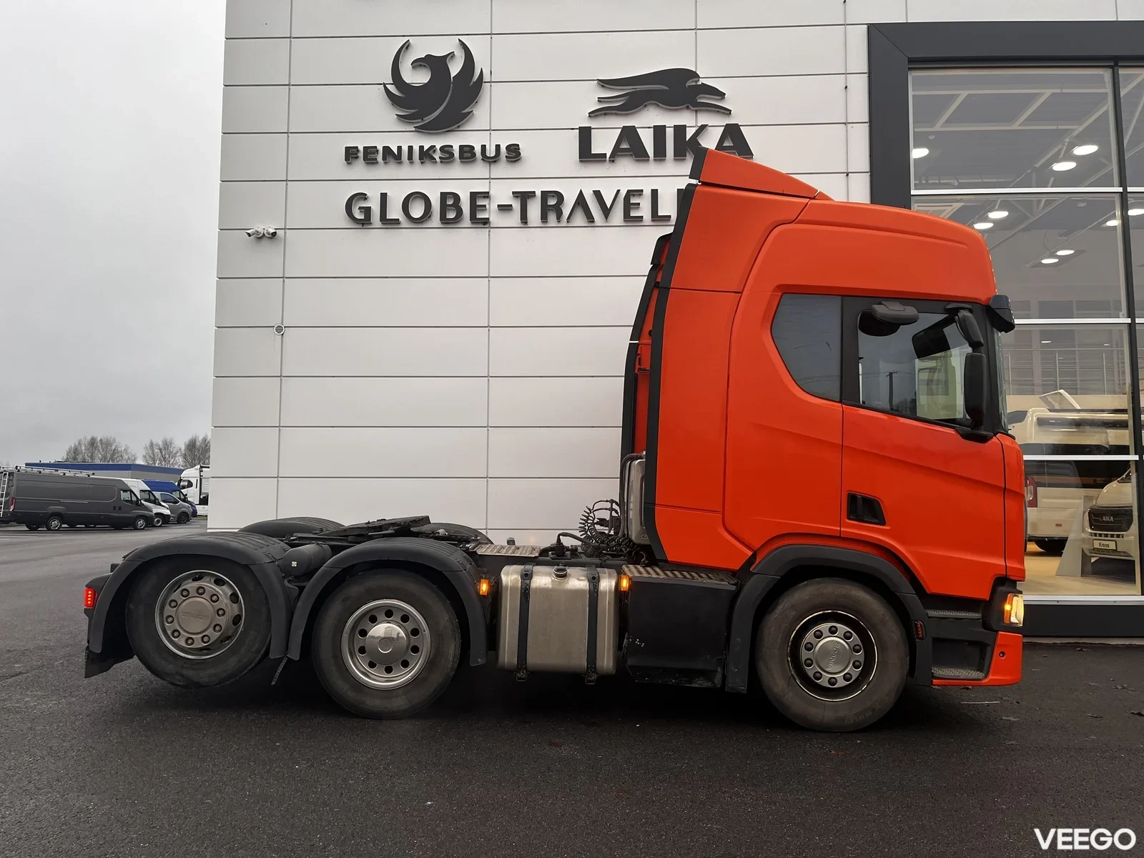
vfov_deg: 53.1
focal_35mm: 26
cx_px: 572
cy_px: 429
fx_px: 859
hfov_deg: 67.3
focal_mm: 5.1
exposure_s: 1/122
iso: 80
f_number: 1.6
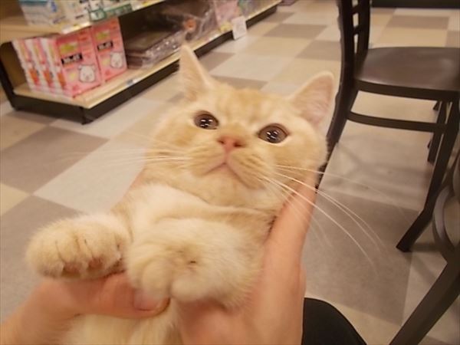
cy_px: 172
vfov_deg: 53.1
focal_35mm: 26
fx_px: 346
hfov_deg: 67.3
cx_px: 230
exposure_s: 1/25
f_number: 3.2
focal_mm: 4.6
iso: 125
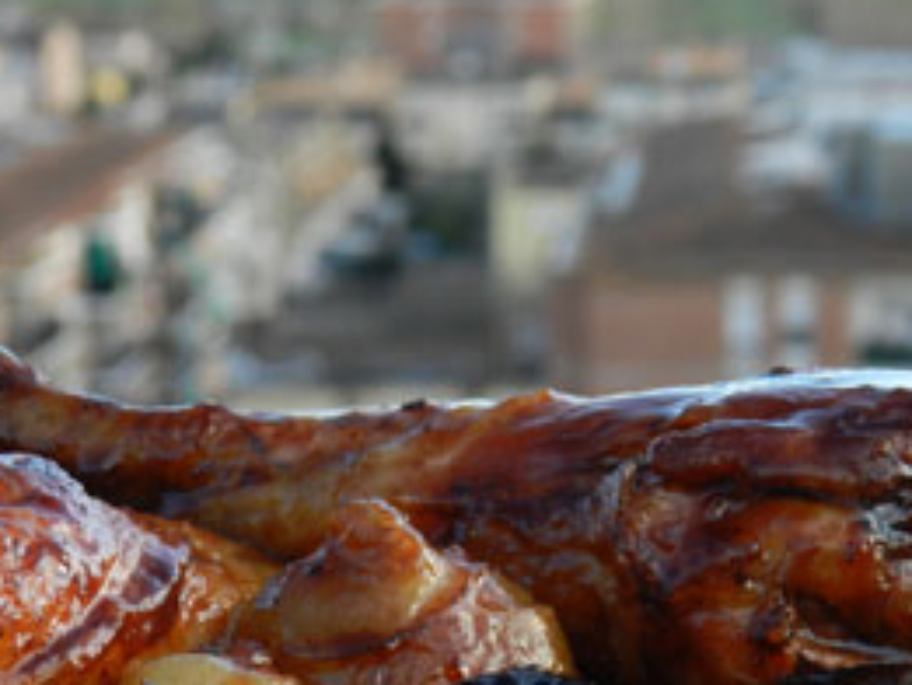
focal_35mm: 142
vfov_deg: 10.4
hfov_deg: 13.9
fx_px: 3743
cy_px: 475
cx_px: 510
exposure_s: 1/100
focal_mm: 17.7
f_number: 5
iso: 160
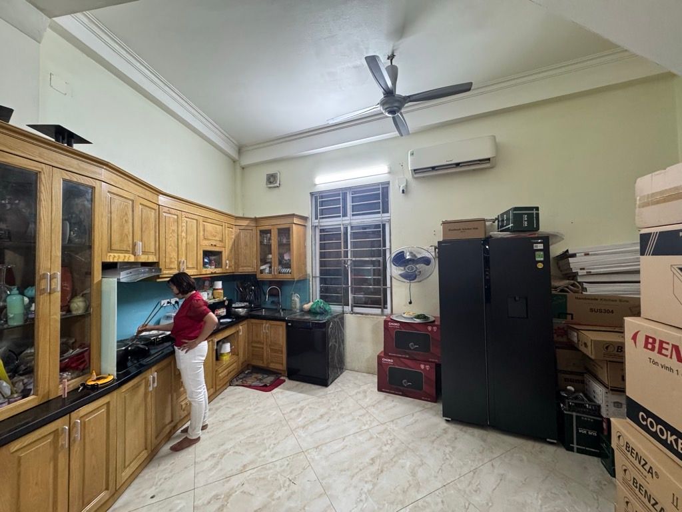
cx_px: 341
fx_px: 276
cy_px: 256
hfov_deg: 102.1
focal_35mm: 14
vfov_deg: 85.7
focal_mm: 2.22
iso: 320
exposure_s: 1/88
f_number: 2.2
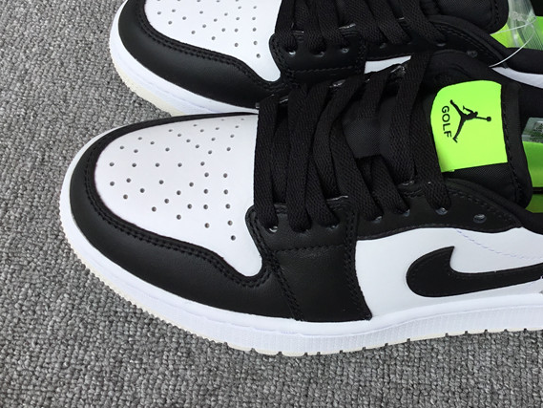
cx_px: 405
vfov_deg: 29.4
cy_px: 123
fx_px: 769
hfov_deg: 38.0
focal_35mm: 49
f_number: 2.4
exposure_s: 1/384
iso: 25
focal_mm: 3.3
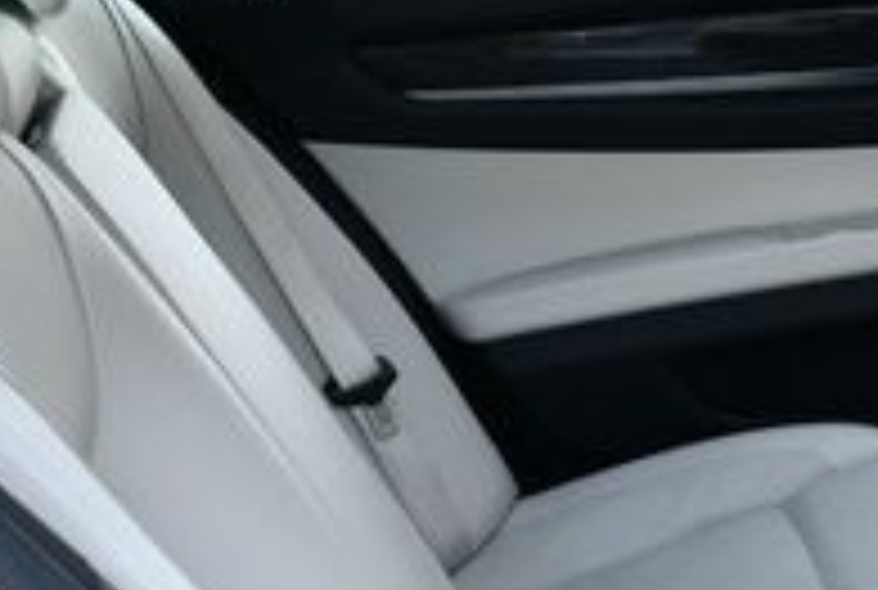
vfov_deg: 11.6
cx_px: 982
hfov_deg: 16.7
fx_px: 2884
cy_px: 572
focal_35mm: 118
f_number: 3.5
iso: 400
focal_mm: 18
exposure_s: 1/250
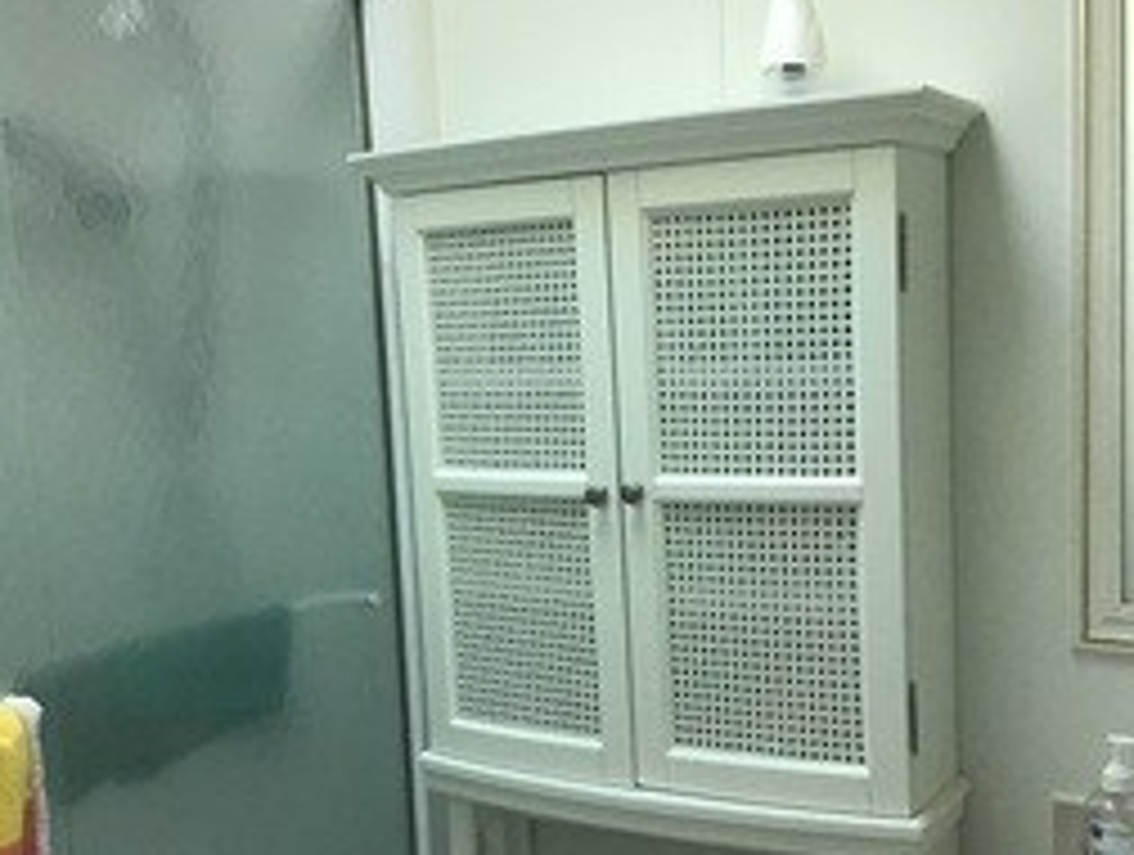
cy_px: 493
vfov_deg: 33.6
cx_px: 644
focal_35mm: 43
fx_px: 1411
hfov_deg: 43.7
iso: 80
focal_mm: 3.3
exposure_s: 1/30
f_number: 2.4
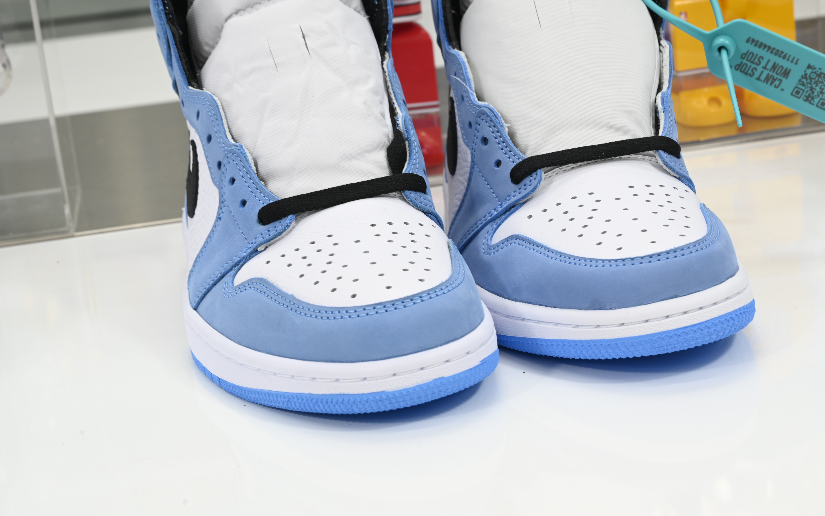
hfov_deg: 28.6
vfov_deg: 18.1
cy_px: 245
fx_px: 1619
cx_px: 416
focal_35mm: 72
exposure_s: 1/6
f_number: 13
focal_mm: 70
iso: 100
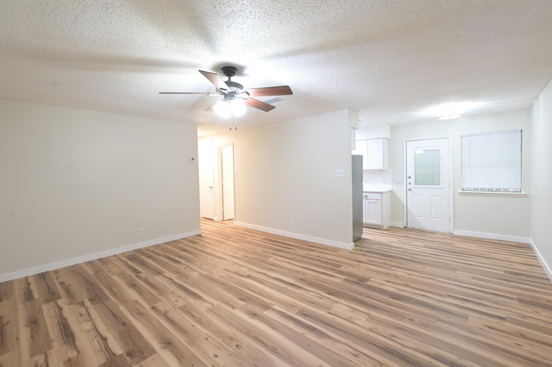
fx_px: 238
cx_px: 270
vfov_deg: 75.2
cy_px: 174
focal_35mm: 16
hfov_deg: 98.4
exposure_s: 1/15
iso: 2200
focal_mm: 14.5
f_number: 7.1
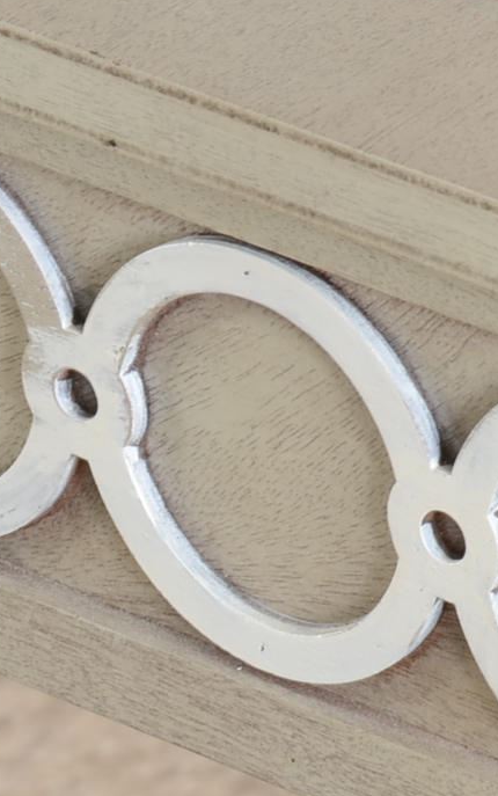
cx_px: 1206
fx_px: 10083
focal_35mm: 465
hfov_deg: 2.8
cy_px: 76
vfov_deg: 4.5
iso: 100
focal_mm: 85
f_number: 11
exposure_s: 1/80
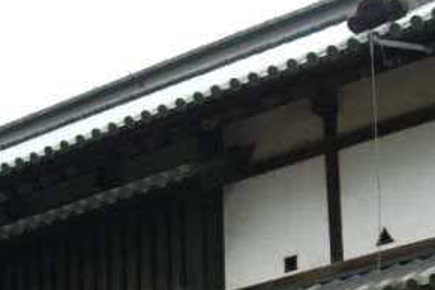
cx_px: 225
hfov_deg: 16.1
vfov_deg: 10.6
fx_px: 1534
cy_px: 352
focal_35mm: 127
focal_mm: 24
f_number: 5
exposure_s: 1/60
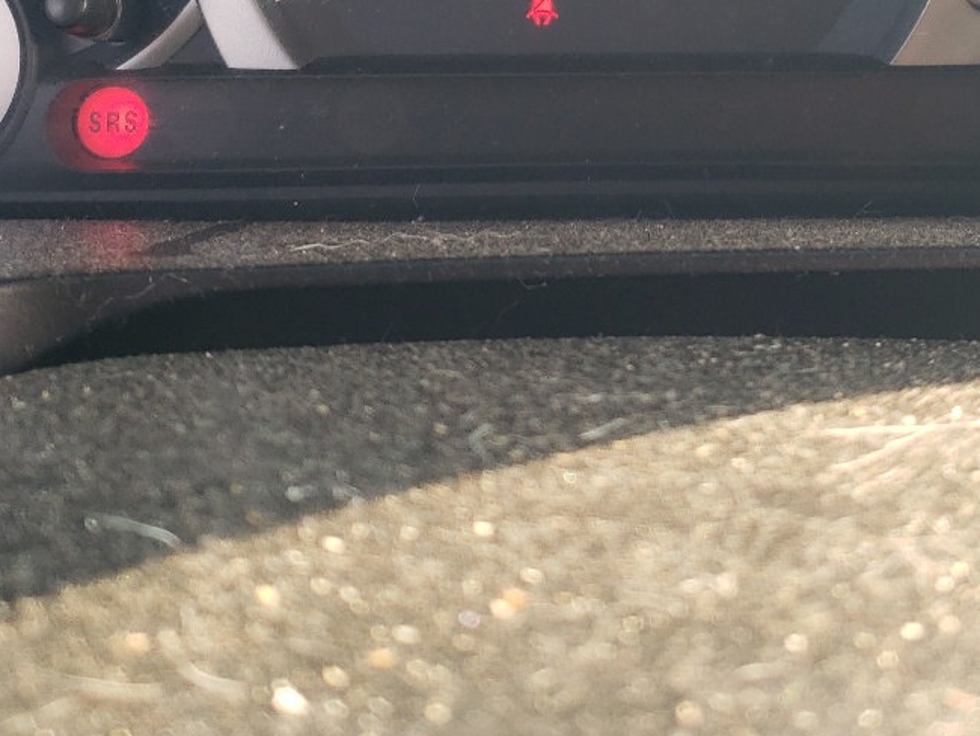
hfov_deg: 30.1
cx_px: 633
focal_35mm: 64
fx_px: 1813
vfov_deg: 21.4
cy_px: -137
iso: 50
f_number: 1.5
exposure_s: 1/135
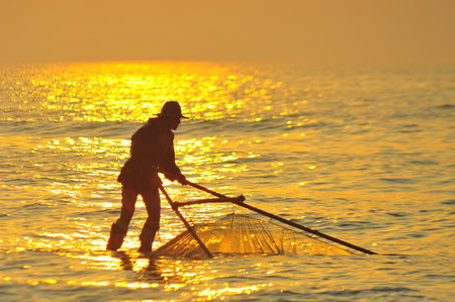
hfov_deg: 5.2
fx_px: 5050
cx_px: 163
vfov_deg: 3.4
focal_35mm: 400
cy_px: 161
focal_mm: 300
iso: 200
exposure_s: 1/640
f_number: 7.1
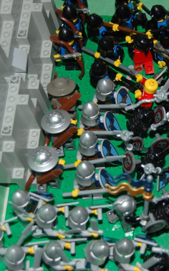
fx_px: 648
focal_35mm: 88
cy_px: 136
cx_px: 152
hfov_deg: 14.7
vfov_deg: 23.6
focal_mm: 38
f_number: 4.8
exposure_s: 1/60
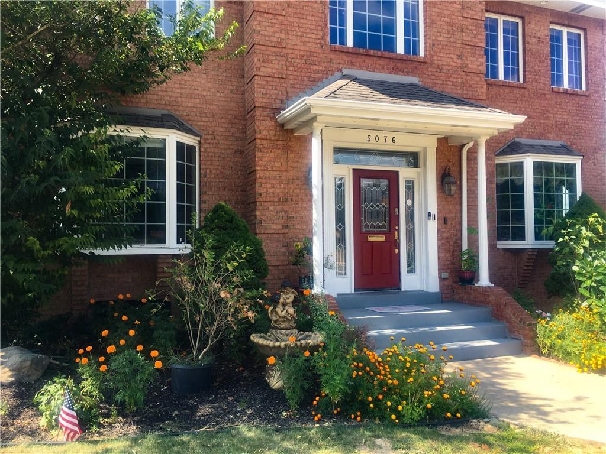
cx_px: 303
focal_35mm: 29
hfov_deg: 61.7
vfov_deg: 48.2
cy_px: 227
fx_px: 508
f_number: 2.2
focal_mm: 4.15
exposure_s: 1/420
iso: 25
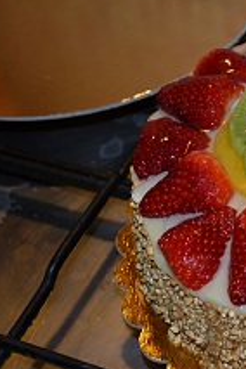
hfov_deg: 14.8
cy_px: 221
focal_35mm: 88
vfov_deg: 23.1
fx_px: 902
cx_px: 327
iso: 450
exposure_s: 1/60
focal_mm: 30
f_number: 4.5
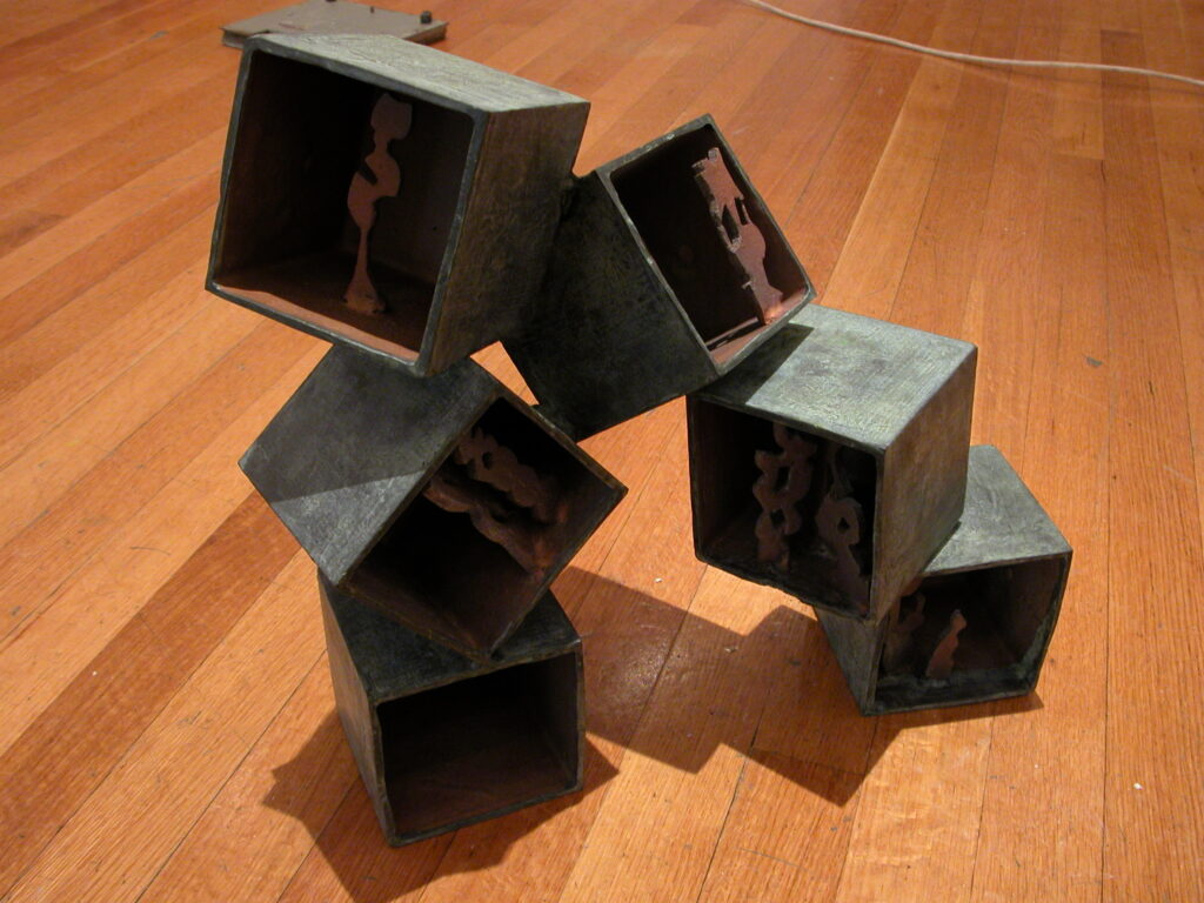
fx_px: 1217
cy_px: 452
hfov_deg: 52.6
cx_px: 602
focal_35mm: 35
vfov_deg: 40.7
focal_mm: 8.9
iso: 200
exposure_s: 1/8
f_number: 4.5
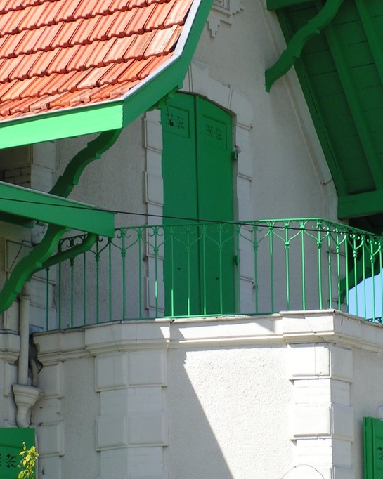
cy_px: 163
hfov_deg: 8.1
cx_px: 256
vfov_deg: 10.1
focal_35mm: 191
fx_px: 2708
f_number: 5.6
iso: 50
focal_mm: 19.1
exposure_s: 1/320
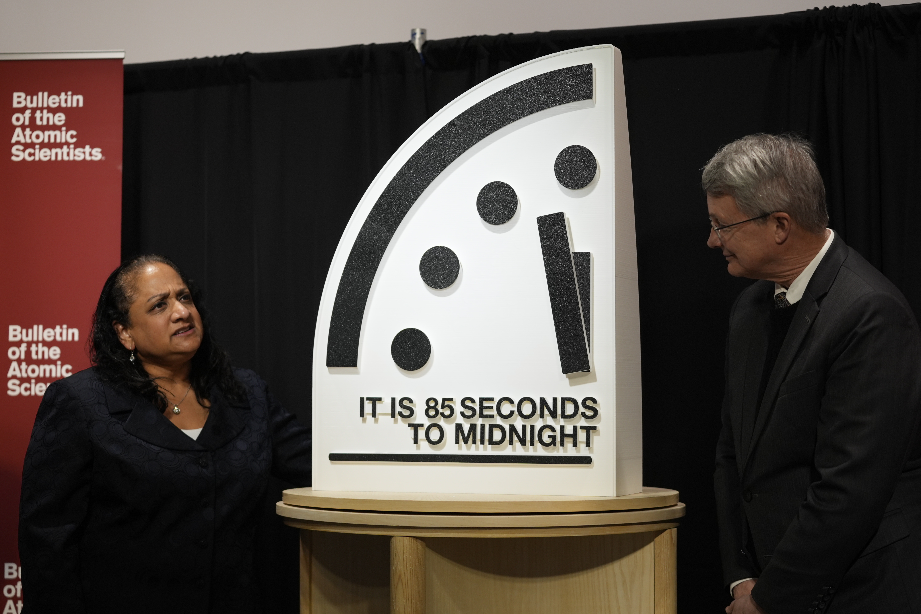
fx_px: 1791
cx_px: 460
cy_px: 307
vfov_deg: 19.5
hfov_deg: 28.8
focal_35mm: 70
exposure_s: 1/160
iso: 640
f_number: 2.8
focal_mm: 70
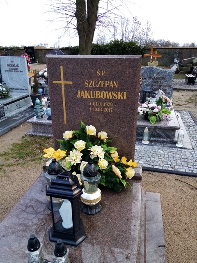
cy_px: 132
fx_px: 197
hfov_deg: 53.1
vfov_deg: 67.3
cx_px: 98
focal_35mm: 26
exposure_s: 1/180
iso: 103
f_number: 1.8
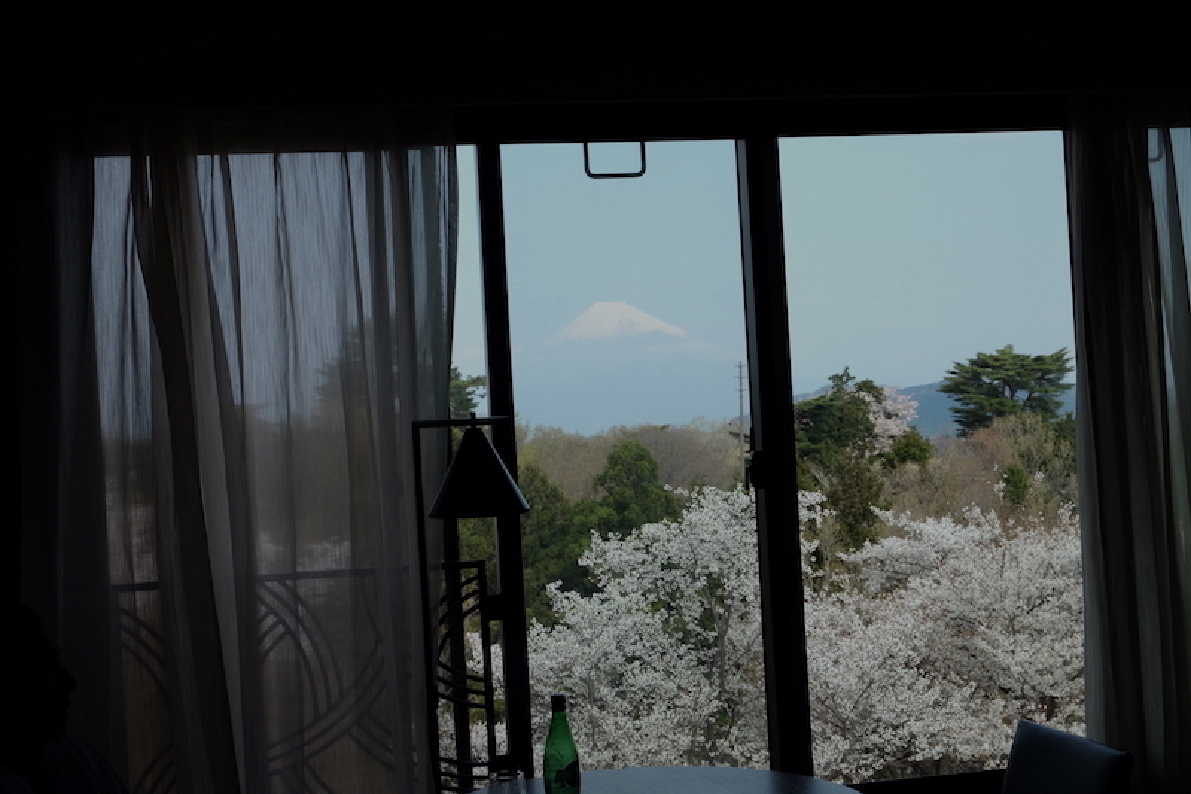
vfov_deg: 26.5
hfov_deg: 38.9
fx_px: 1687
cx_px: 596
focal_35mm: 51
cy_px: 397
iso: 400
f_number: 8
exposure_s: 1/480
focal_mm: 34.3
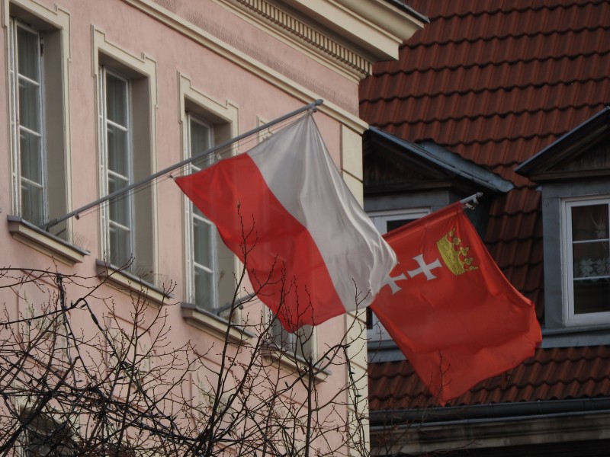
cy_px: 228
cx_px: 305
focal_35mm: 600
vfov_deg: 2.5
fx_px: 10573
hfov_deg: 3.3
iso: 110
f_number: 5.6
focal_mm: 107.5
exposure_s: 1/250
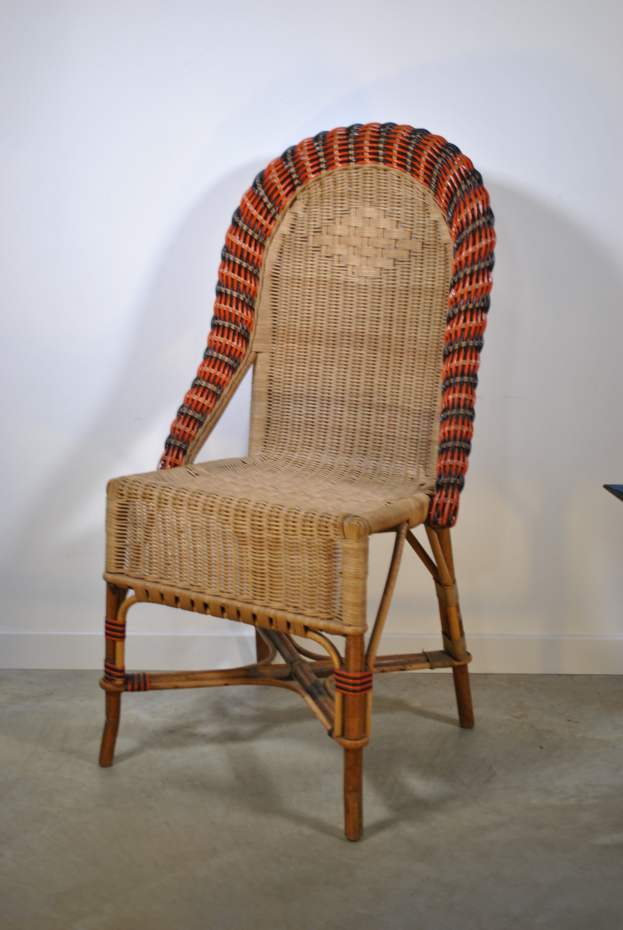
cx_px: 312
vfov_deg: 41.1
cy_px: 465
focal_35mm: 48
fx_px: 1242
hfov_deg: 28.2
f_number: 4.8
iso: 100
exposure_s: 1/25
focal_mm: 32
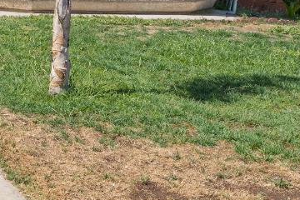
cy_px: -57
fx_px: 833
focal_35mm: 100
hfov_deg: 16.0
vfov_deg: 13.2
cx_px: -296
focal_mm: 24
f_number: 8
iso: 100
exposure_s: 1/320
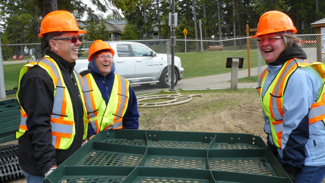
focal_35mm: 40
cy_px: 97
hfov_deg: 50.5
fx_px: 345
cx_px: 160
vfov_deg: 29.7
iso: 100
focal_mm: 6
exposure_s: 1/200
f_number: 4.5
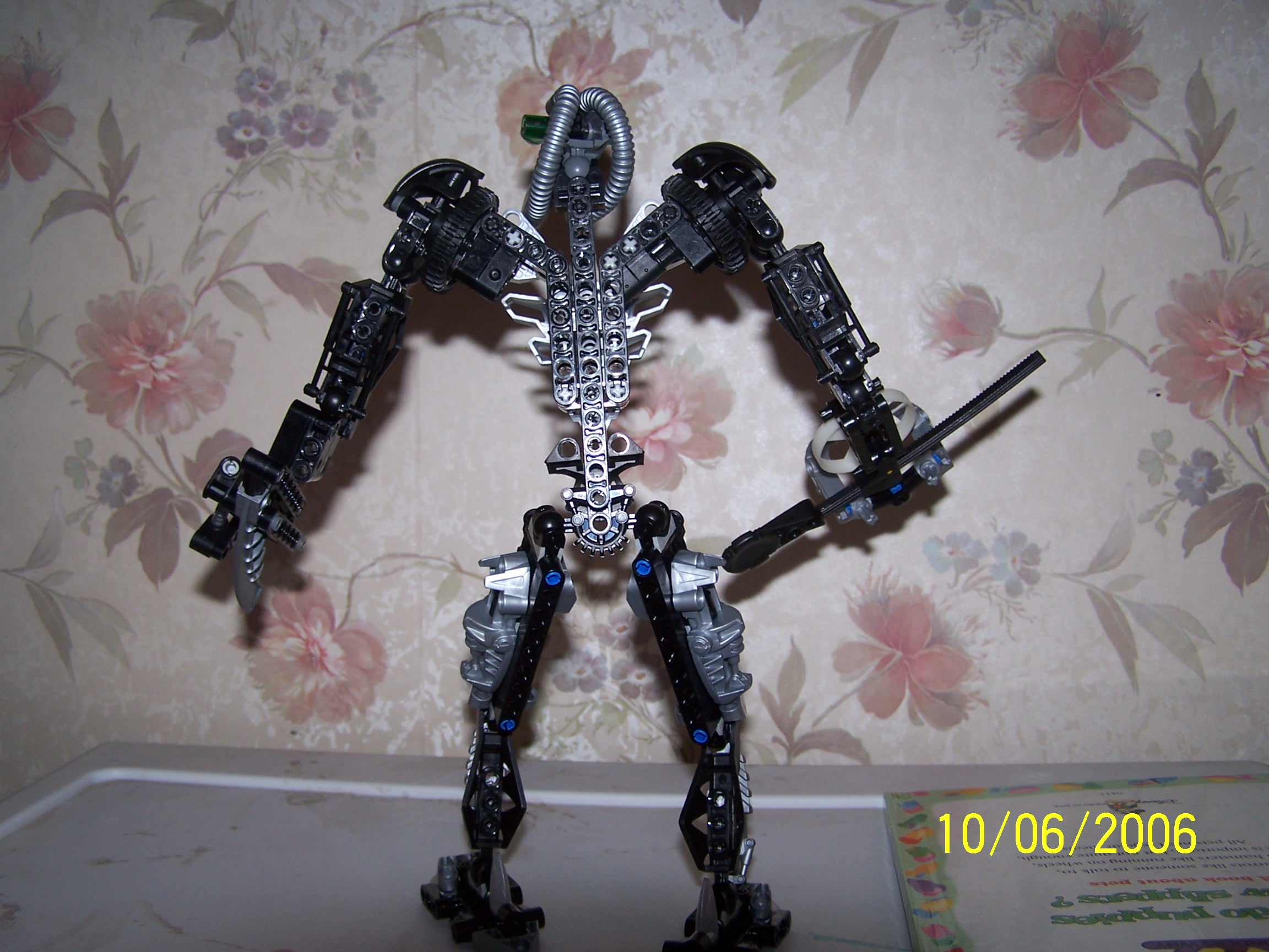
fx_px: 1393
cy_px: 476
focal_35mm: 38
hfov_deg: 49.0
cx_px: 634
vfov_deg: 37.7
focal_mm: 6.3
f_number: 2.8
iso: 80
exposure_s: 1/60
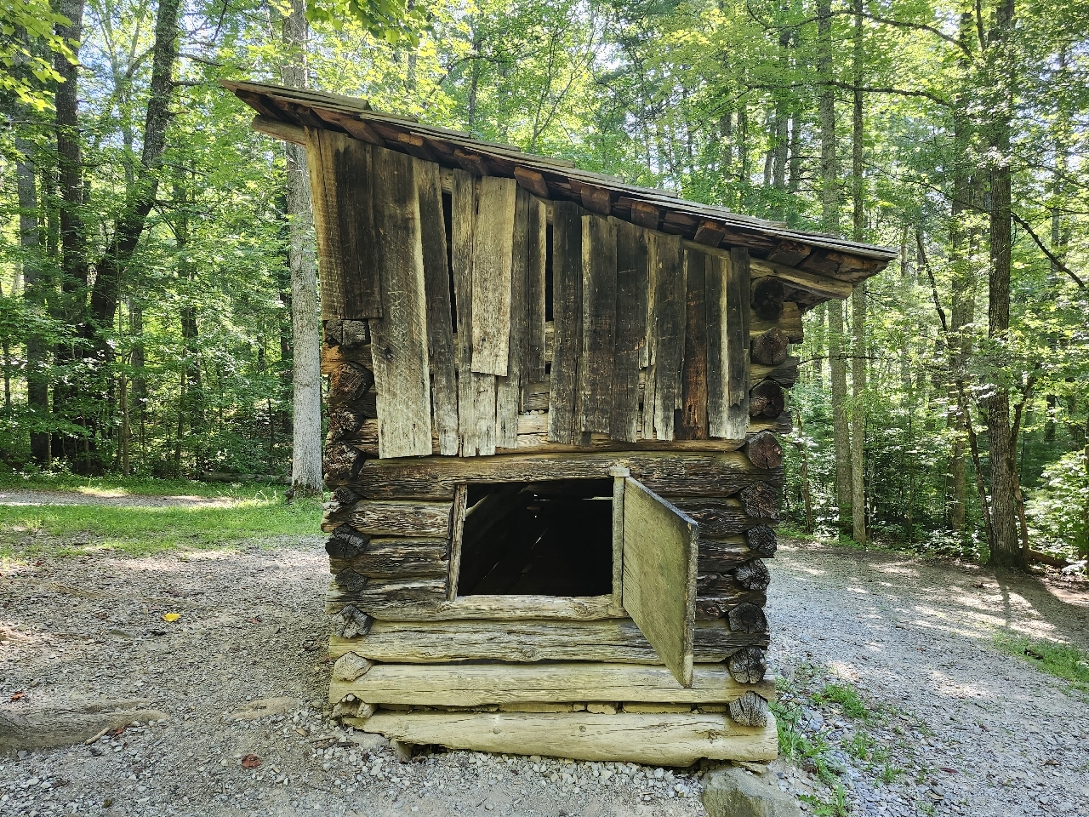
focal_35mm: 23
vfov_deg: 58.9
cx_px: 544
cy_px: 408
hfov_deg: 73.9
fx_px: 724
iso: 200
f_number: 1.8
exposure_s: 1/182
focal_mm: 5.54
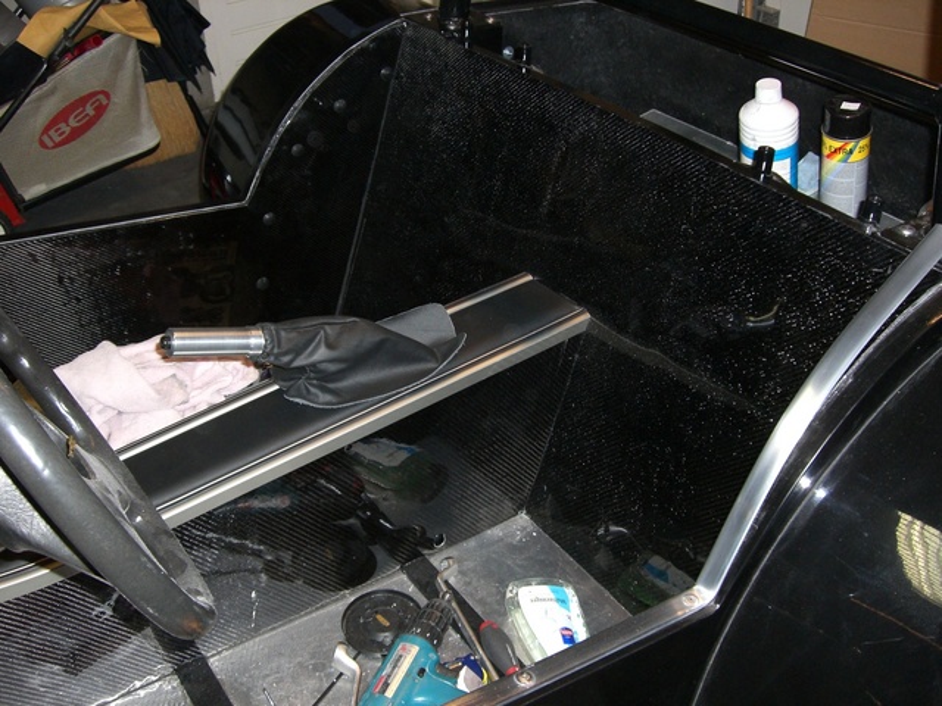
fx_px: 1034
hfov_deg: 49.0
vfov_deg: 37.7
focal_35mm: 38
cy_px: 353
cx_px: 471
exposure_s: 1/60
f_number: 2.7
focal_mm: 6.2
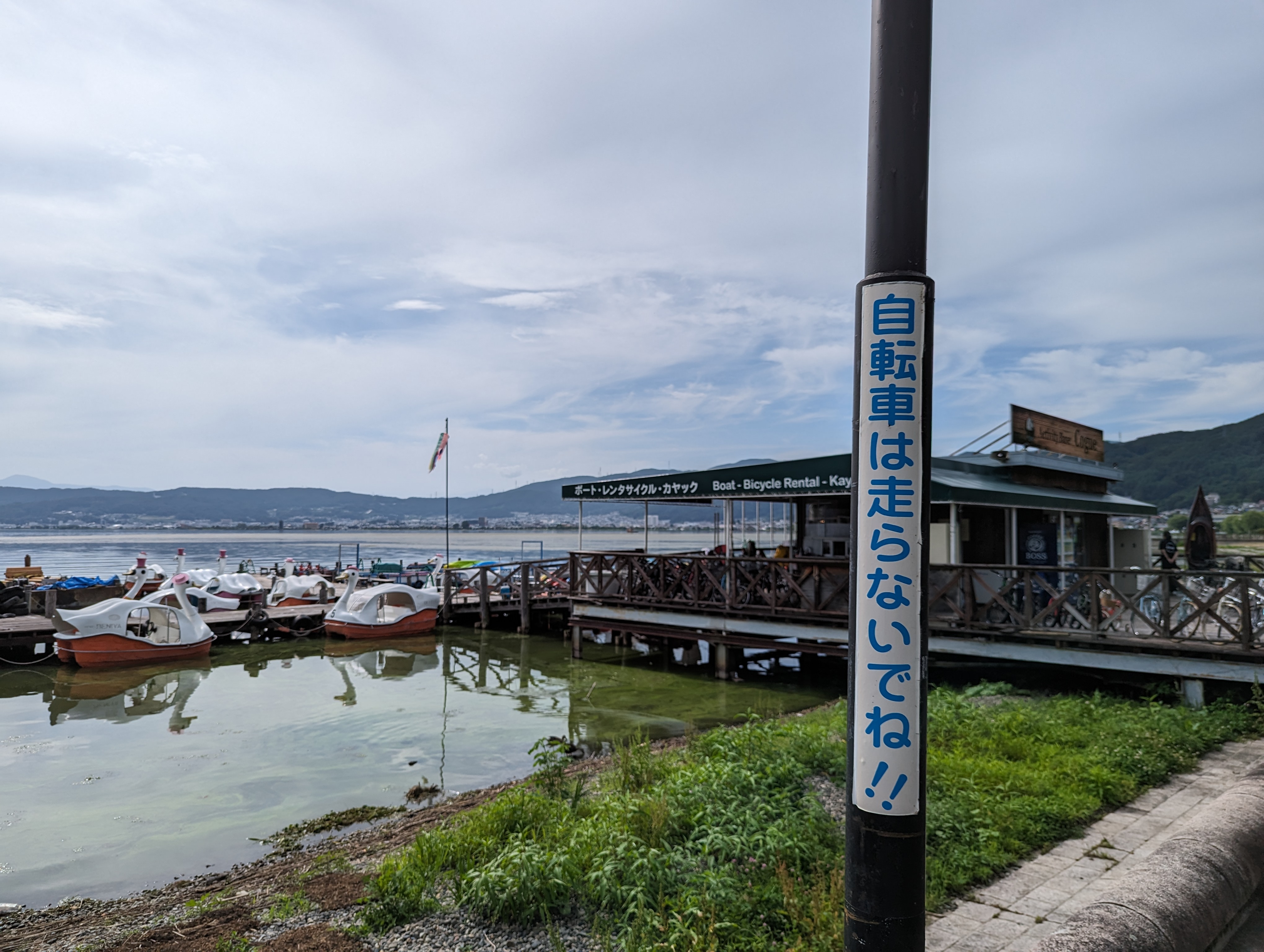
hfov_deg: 71.5
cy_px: 476
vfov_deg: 56.9
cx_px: 632
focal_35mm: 24
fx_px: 878
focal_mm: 6.81
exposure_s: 1/3906
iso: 49
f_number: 1.85
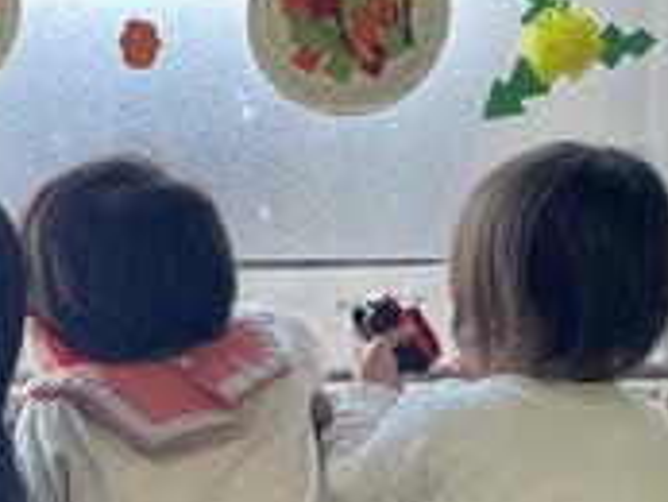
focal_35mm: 90
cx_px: -112
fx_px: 1738
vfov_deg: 16.2
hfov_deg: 20.5
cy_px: 475
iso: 100
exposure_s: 1/121
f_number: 1.6
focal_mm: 4.2
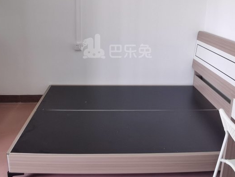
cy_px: 46
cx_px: 116
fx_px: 197
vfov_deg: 46.7
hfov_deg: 61.7
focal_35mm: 29
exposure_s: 1/50
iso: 200
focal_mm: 3.12
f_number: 2.2
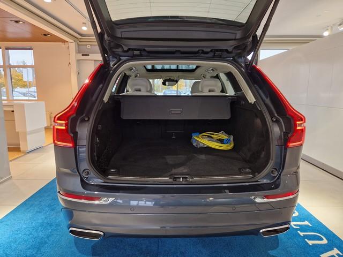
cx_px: 172
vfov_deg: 58.9
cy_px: 128
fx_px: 228
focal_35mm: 23
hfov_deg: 73.9
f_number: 1.8
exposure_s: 1/100
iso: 200
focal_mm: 5.4
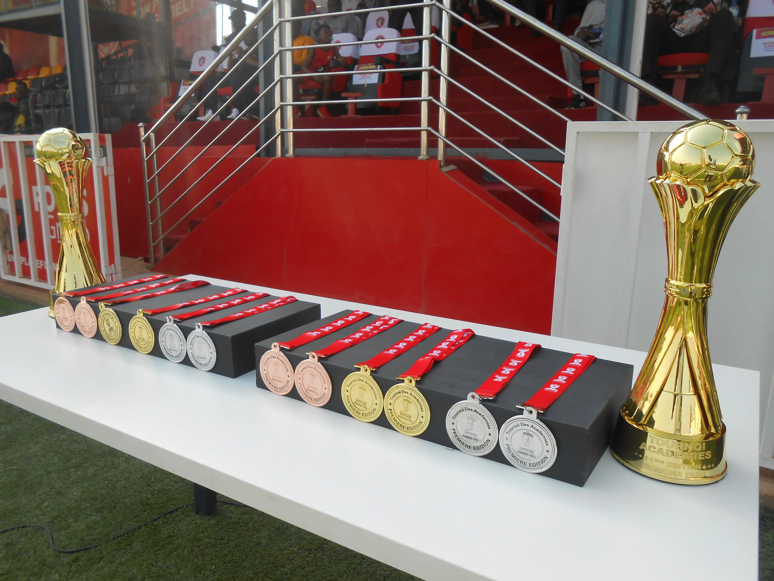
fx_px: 581
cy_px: 290
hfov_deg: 67.3
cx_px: 387
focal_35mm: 26
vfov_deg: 53.1
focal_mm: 4.6
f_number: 3.5
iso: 80
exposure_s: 1/400
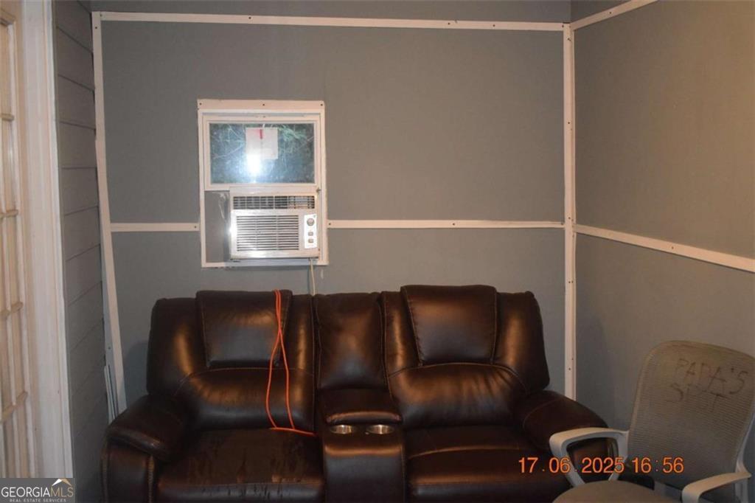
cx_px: 378
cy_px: 252
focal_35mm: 40
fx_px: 849
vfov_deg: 33.0
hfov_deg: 47.9
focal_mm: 27
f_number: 4
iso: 2500
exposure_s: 1/60
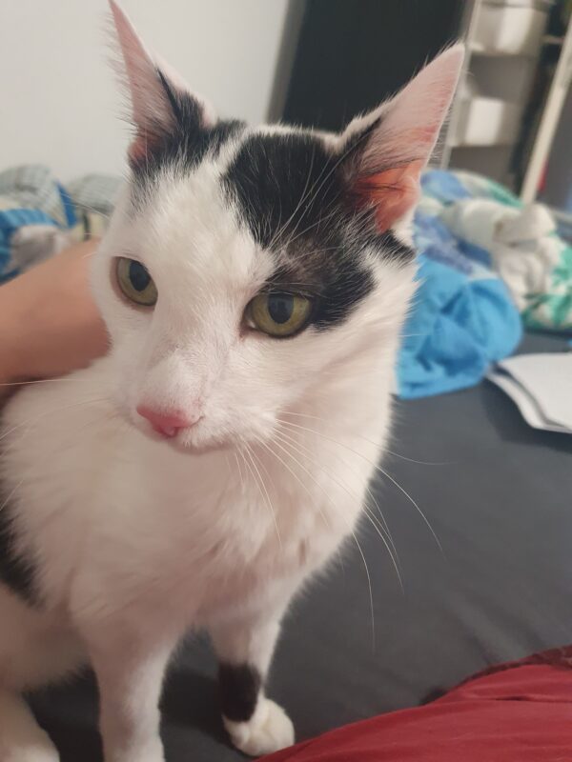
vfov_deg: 67.3
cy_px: 381
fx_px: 573
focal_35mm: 26
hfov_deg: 53.1
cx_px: 286
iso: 400
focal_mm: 4.32
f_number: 1.5
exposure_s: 1/50
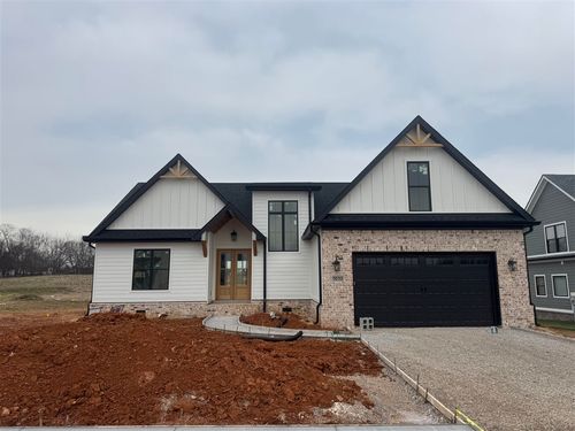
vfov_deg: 56.8
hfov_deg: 71.6
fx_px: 399
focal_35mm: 24
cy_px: 216
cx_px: 288
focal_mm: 6.76
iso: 80
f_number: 1.78
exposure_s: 1/4950
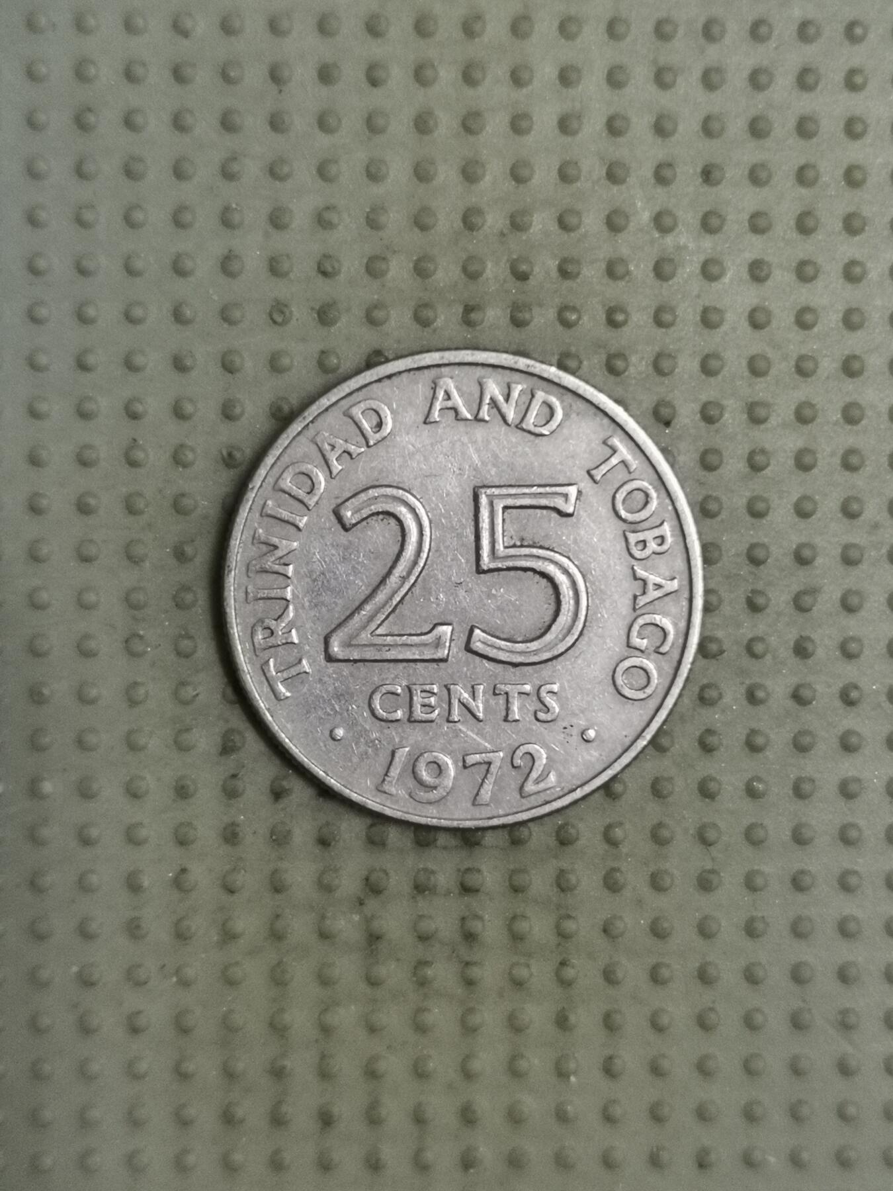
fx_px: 1789
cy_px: 596
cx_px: 446
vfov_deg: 36.8
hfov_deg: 28.0
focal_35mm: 52
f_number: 1.8
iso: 400
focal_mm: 4.75
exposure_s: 1/25.7
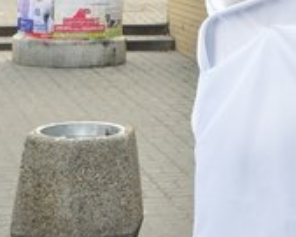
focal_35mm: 157
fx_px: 1373
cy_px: -46
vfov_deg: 9.7
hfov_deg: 11.4
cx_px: 545
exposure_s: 1/250
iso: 1000
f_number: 8
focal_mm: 29
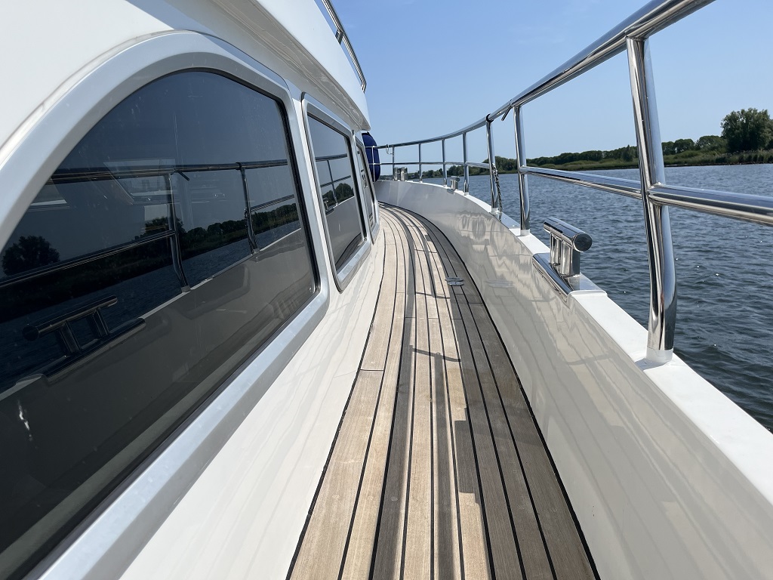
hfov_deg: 67.3
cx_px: 386
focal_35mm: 26
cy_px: 290
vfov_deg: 53.1
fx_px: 581
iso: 50
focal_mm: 5.1
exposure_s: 1/7353
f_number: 1.6
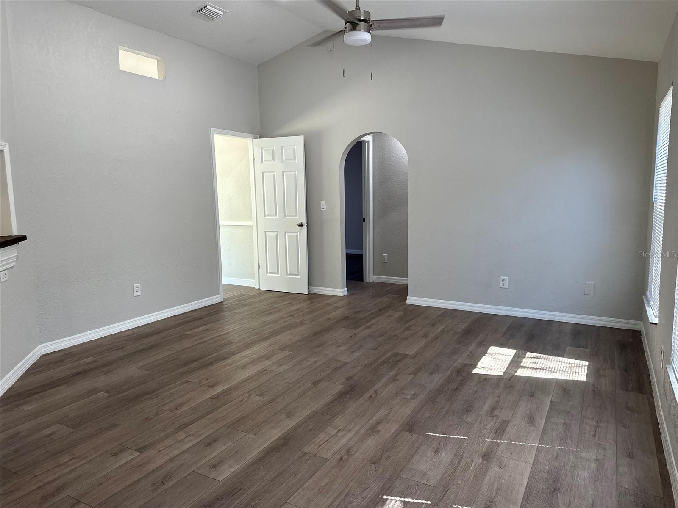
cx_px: 339
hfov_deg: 71.6
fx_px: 470
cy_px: 254
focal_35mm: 24
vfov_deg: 56.8
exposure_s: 1/120
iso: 160
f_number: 1.78
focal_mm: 6.86
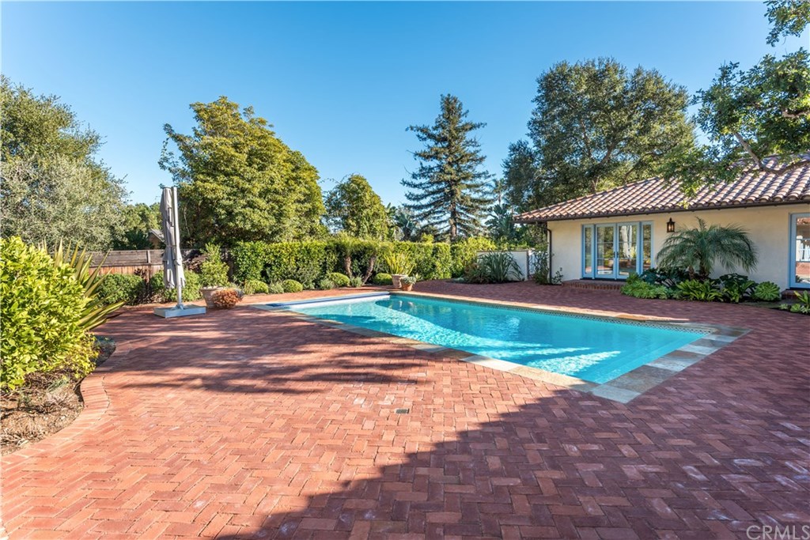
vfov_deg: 64.6
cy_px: 270
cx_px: 405
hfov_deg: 86.9
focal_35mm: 19
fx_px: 428
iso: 125
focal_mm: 19
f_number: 7.1
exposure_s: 1/200
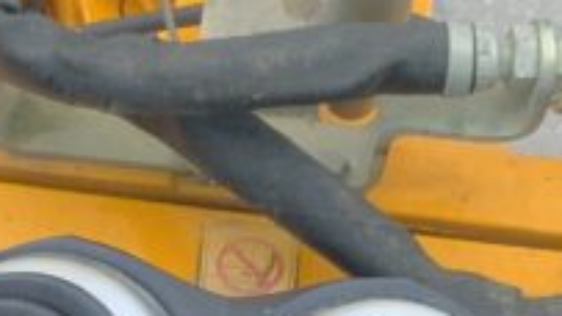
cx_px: 97
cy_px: 466
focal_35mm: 159
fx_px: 2368
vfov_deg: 7.5
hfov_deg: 13.5
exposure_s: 1/122
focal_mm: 3
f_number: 1.8
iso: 64
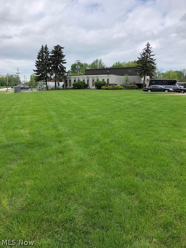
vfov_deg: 63.4
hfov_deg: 49.7
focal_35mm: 28
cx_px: 93
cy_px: 124
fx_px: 201
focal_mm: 4
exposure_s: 1/1412
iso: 20
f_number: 1.8
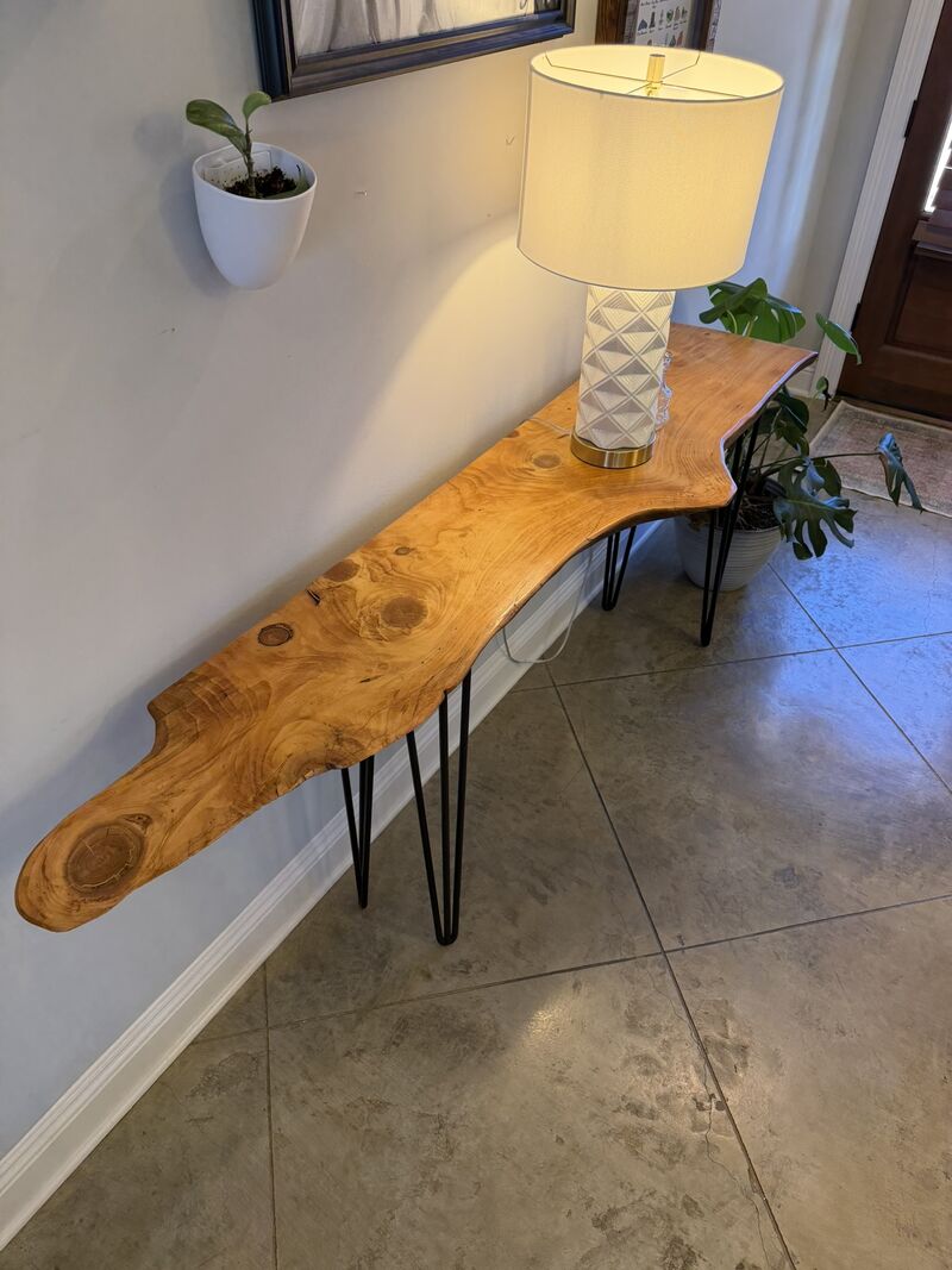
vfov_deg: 71.6
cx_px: 476
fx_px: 880
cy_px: 635
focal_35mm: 24
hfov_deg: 56.8
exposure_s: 1/120
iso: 250
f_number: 1.78
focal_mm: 6.76
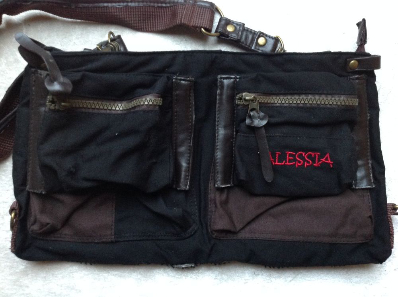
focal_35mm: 35
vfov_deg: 40.6
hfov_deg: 52.7
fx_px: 402
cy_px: 148
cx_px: 199
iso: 320
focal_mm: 4.28
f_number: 2.4
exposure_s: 1/15
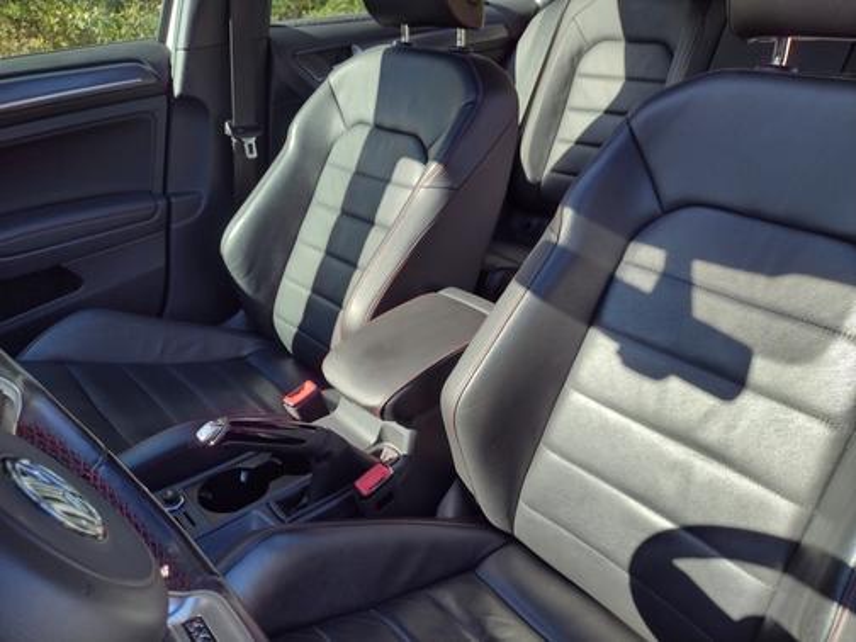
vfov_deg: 51.4
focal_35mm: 27
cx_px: 428
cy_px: 321
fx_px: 668
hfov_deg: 65.3
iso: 100
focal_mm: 4.71
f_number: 1.7
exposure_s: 1/399
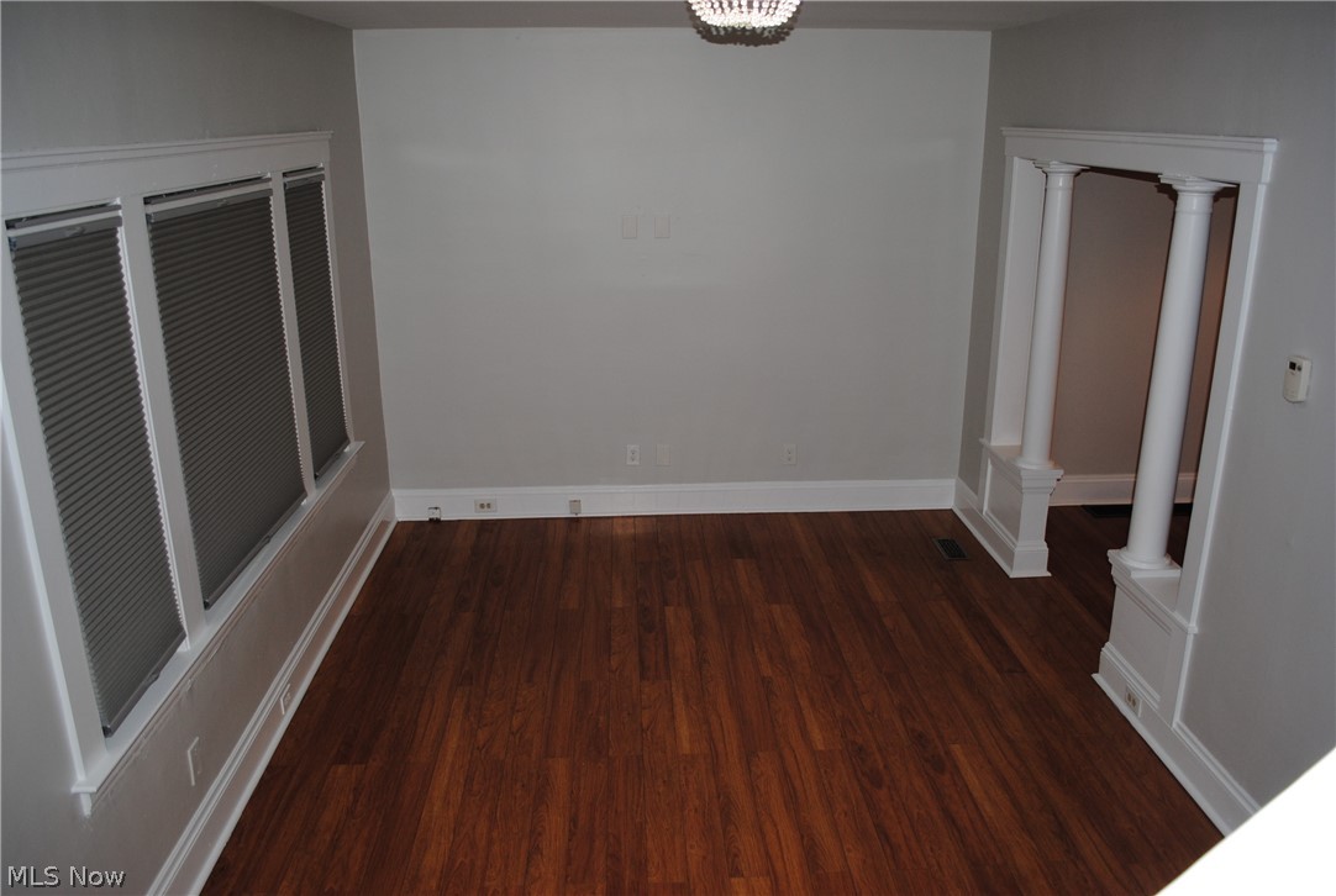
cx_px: 668
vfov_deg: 48.1
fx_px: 1004
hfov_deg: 67.3
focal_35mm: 27
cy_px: 448
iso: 200
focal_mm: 18
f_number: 3.5
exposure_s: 1/60
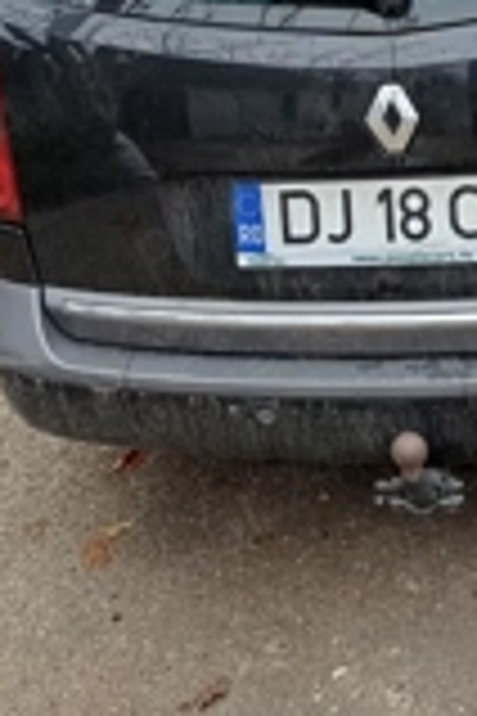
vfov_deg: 27.5
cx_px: 432
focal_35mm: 73
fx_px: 1451
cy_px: 230
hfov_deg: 18.4
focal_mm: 4.22
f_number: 1.8
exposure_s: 1/100
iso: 134
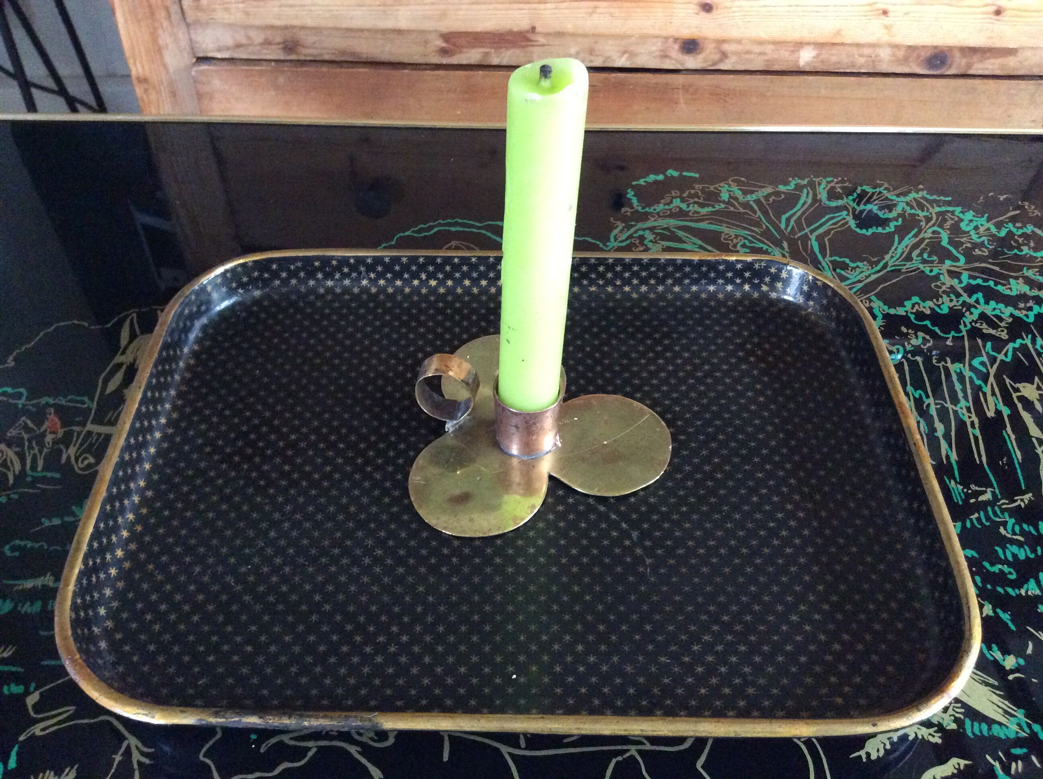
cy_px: 390
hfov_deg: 56.9
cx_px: 522
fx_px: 963
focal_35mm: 32
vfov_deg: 44.1
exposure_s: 1/17
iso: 500
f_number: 2.4
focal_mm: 3.3
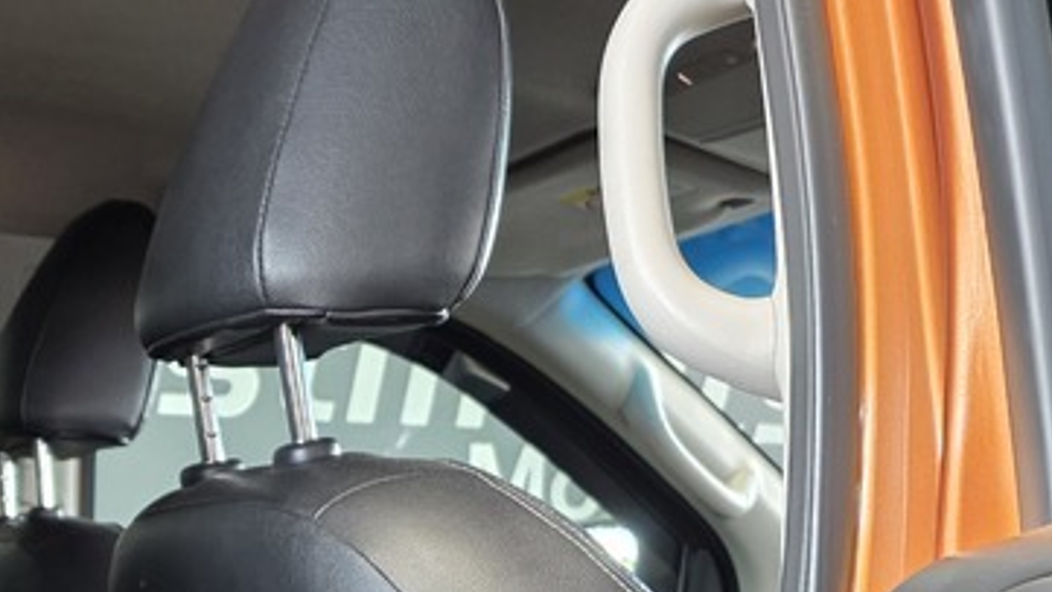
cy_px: 887
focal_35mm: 71
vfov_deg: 15.6
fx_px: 1980
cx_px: 0
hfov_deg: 28.0
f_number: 1.7
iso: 500
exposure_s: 1/100
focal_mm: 6.25
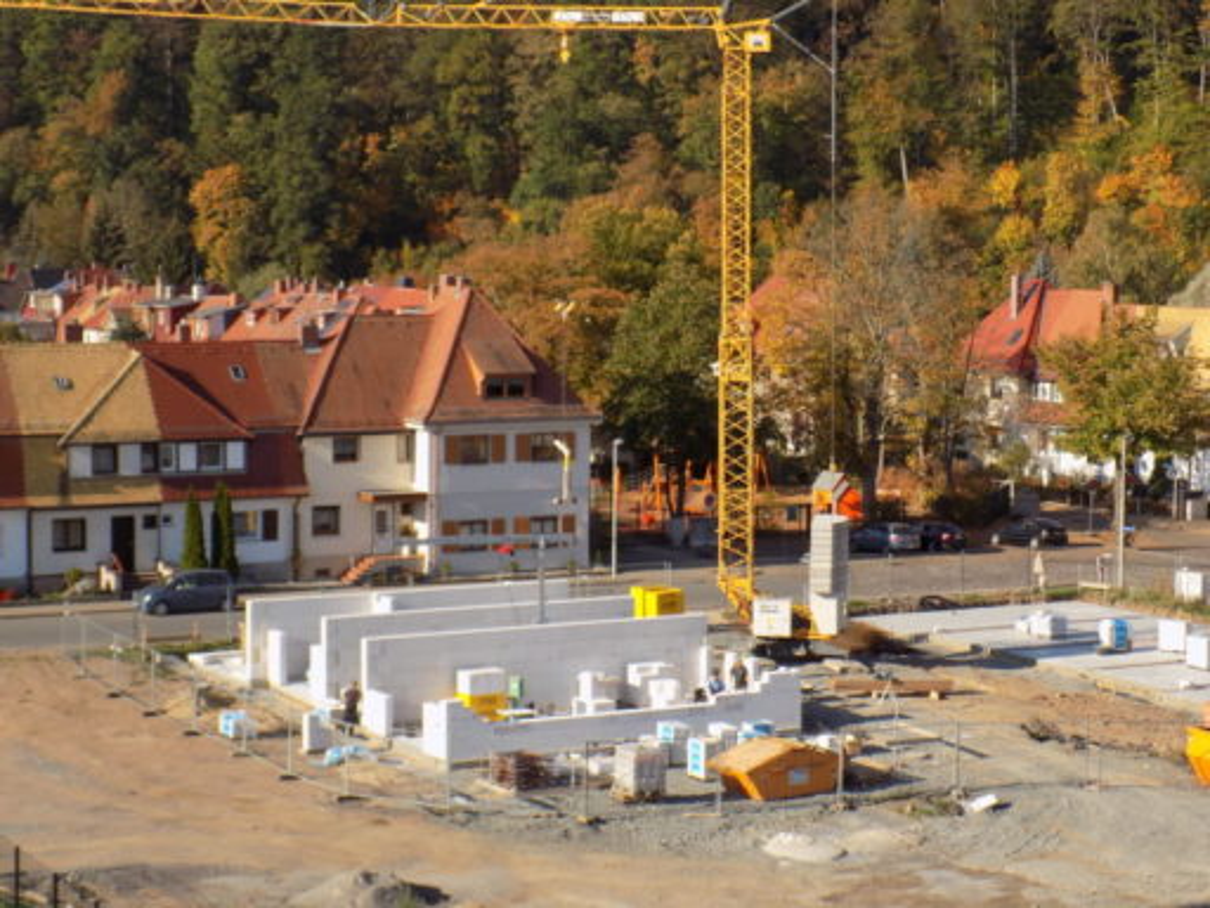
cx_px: 605
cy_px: 454
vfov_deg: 21.0
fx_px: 2447
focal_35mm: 70
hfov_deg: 27.8
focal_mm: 12.5
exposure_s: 1/400
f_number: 4.2
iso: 80
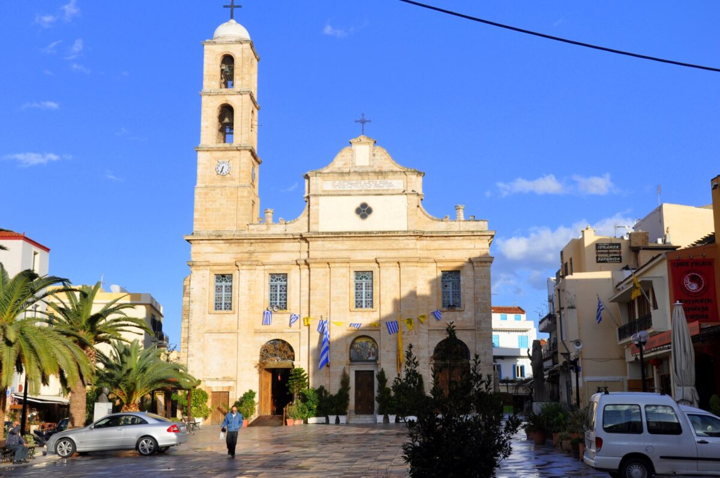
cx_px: 360
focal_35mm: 42
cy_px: 239
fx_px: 839
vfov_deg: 31.8
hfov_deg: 46.4
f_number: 8
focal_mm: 28
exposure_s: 1/320
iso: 200
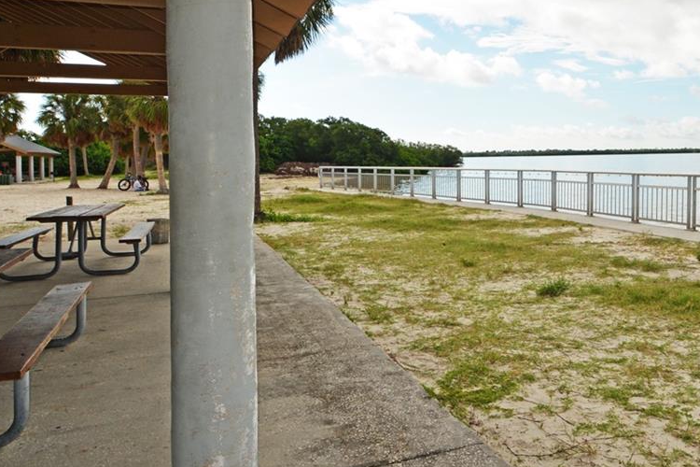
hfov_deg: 56.2
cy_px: 166
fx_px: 622
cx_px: 513
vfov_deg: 40.7
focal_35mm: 32
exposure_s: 1/200
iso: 100
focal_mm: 10
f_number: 10
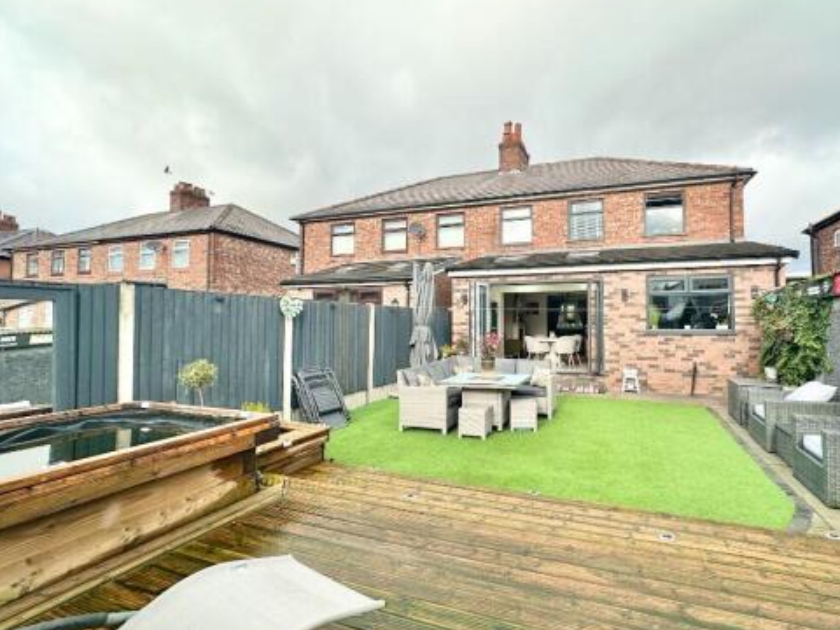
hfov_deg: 90.2
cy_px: 307
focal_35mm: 17
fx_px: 413
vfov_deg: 74.7
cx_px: 491
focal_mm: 2.22
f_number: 2.2
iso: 50
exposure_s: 1/979
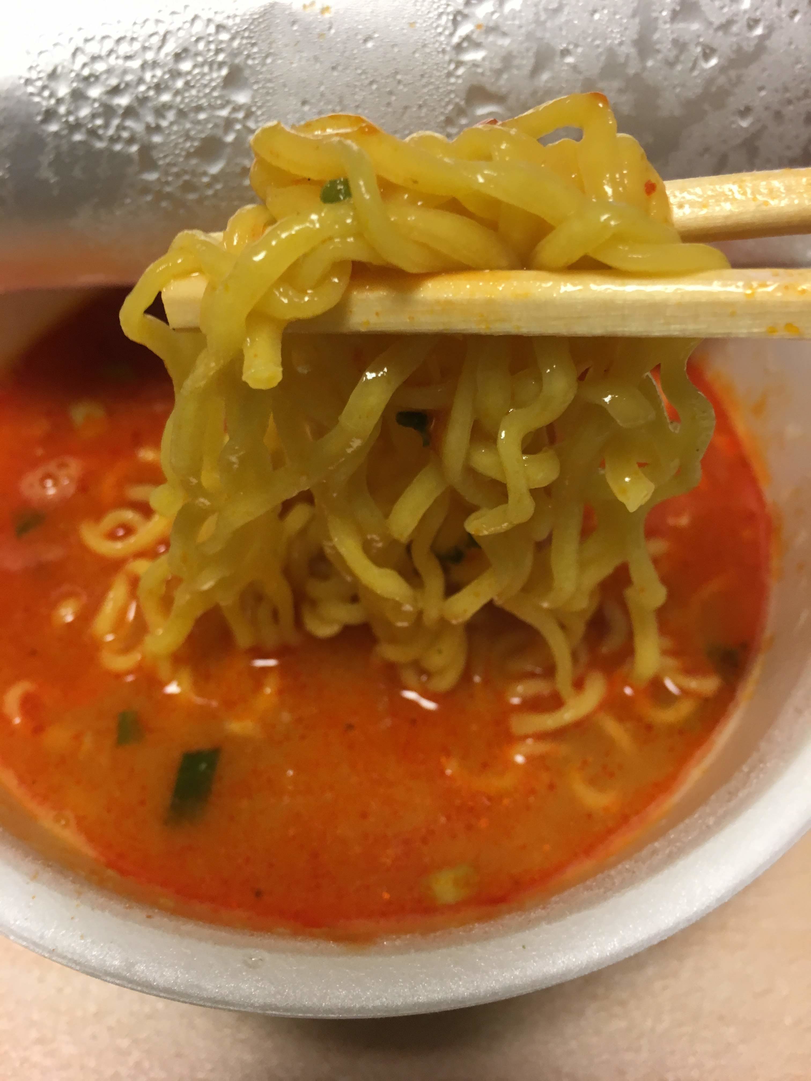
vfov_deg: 61.7
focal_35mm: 29
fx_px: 906
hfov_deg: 48.2
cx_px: 406
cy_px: 540
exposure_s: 1/30
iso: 100
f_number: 2.2
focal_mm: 4.15
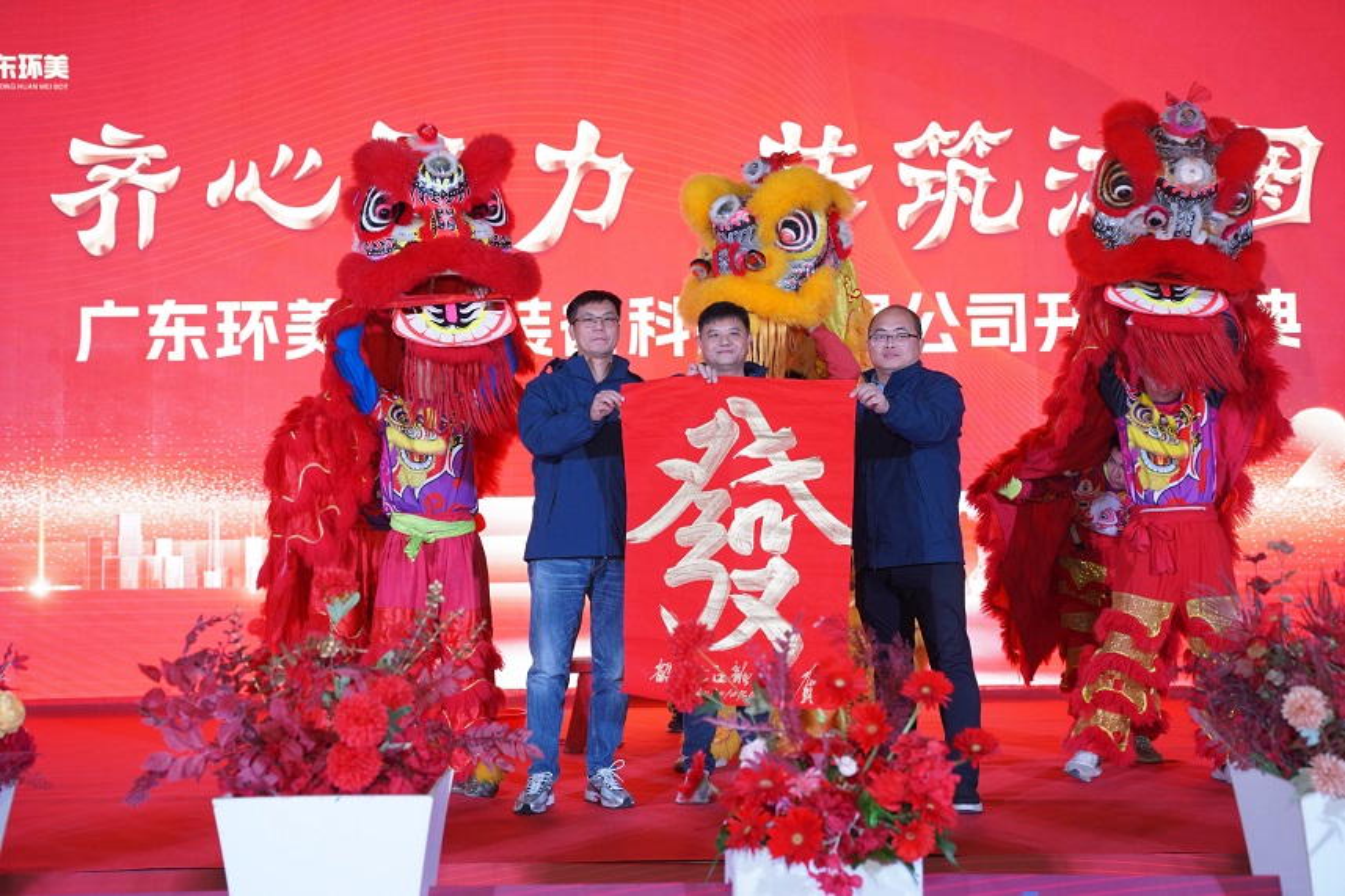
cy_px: 448
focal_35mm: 47
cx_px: 672
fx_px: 1756
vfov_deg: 28.6
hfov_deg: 41.9
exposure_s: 1/125
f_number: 4
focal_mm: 47
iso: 1250
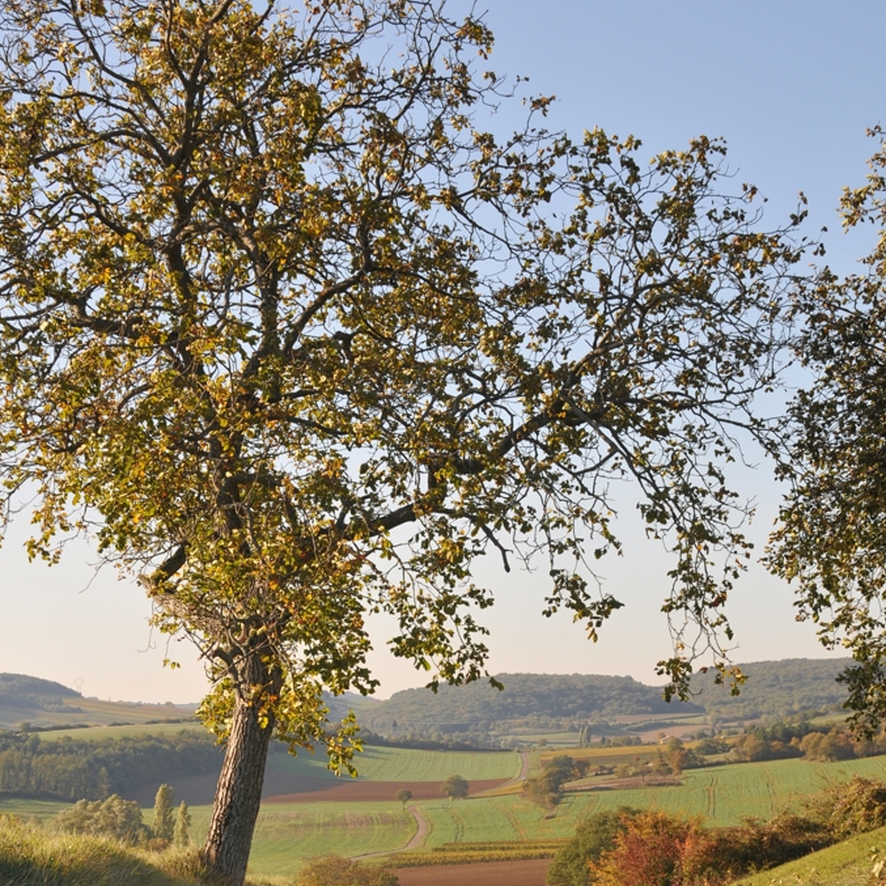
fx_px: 2230
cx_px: 442
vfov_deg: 22.3
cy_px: 660
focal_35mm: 77
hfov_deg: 22.5
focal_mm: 40
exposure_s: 1/320
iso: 200
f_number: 9
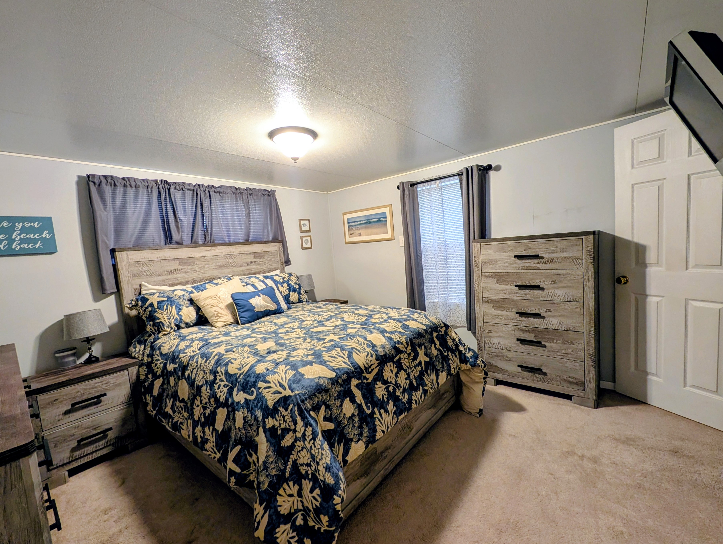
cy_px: 272
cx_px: 362
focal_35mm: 12
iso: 151
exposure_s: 1/30
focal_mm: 2.23
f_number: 1.95
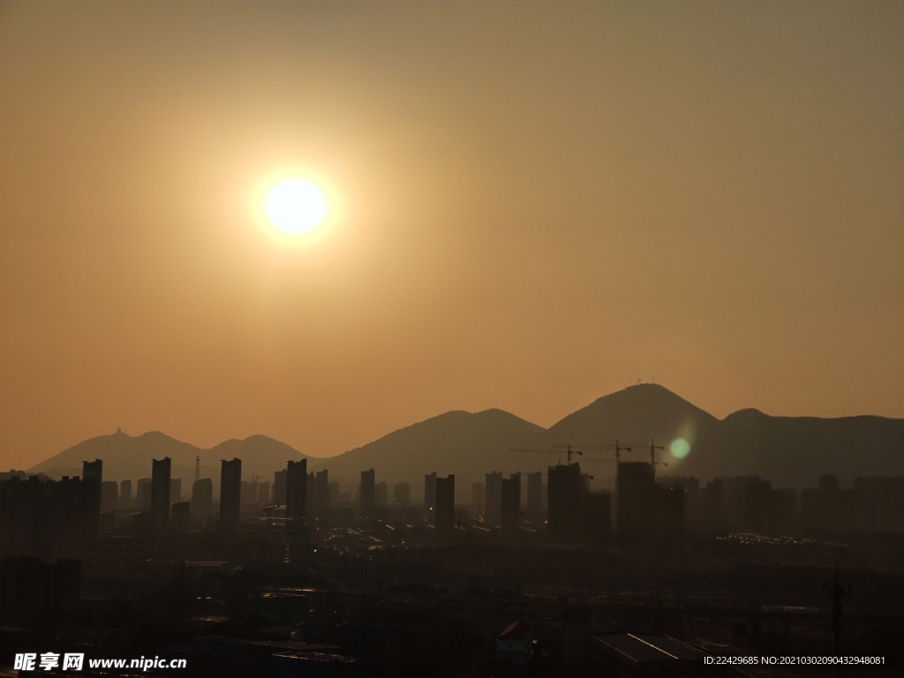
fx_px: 2037
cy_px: 339
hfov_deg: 25.0
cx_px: 452
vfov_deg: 18.9
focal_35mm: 78
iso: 50
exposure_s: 1/12086
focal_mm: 7.48
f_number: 2.4
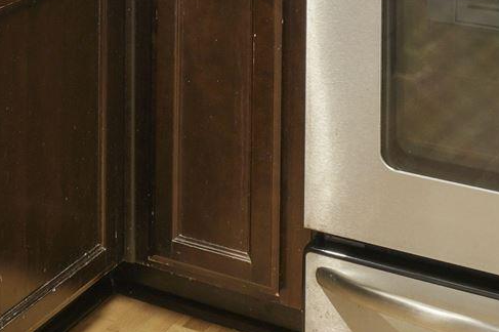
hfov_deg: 19.0
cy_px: -312
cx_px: -119
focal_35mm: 101
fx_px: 1399
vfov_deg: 12.1
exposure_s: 2
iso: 100
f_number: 8
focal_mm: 16
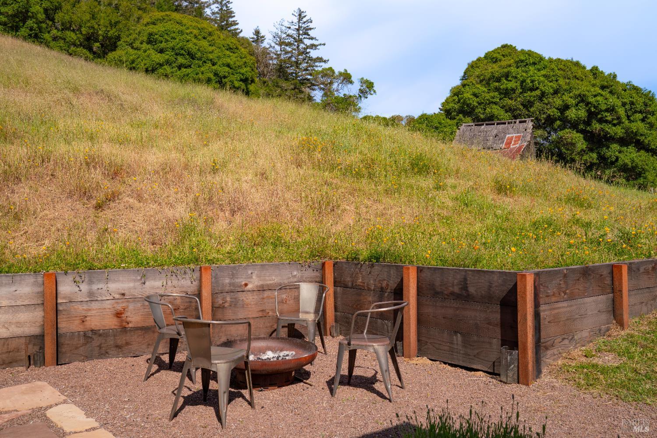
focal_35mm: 33
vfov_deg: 40.0
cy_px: 219
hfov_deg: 57.2
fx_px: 602
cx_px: 328
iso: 100
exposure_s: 1/250
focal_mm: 33
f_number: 9
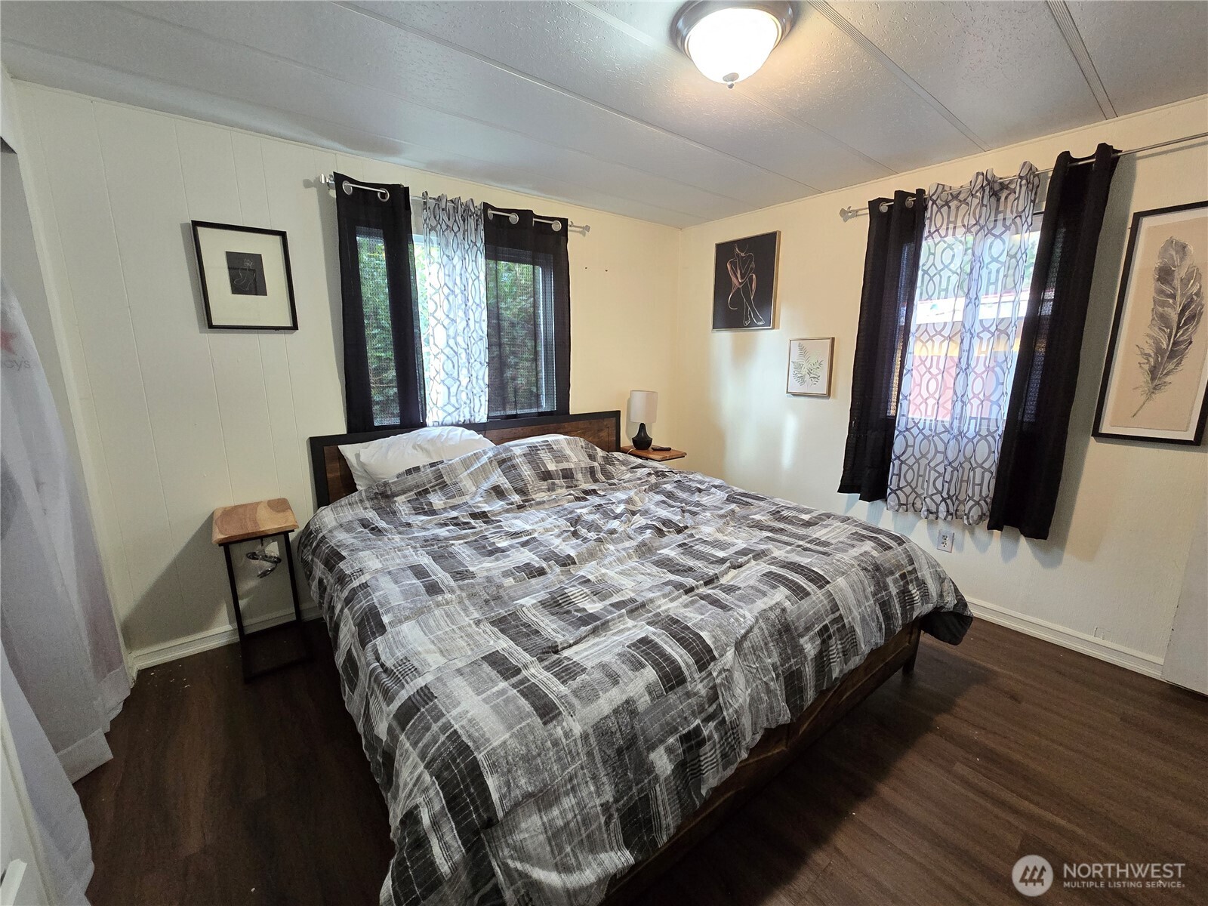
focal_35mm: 13
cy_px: 453
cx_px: 604
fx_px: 454
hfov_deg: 106.2
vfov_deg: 89.9
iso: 500
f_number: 2.2
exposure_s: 1/60
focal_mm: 2.2
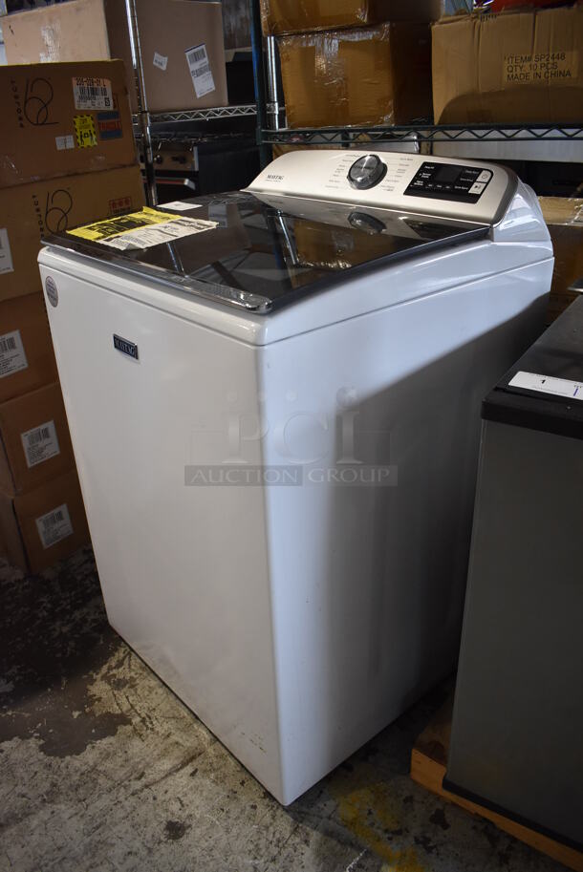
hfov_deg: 48.0
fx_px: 655
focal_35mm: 27
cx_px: 292
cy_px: 436
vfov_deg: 67.3
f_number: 3.5
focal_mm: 18
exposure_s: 1/125
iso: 1400
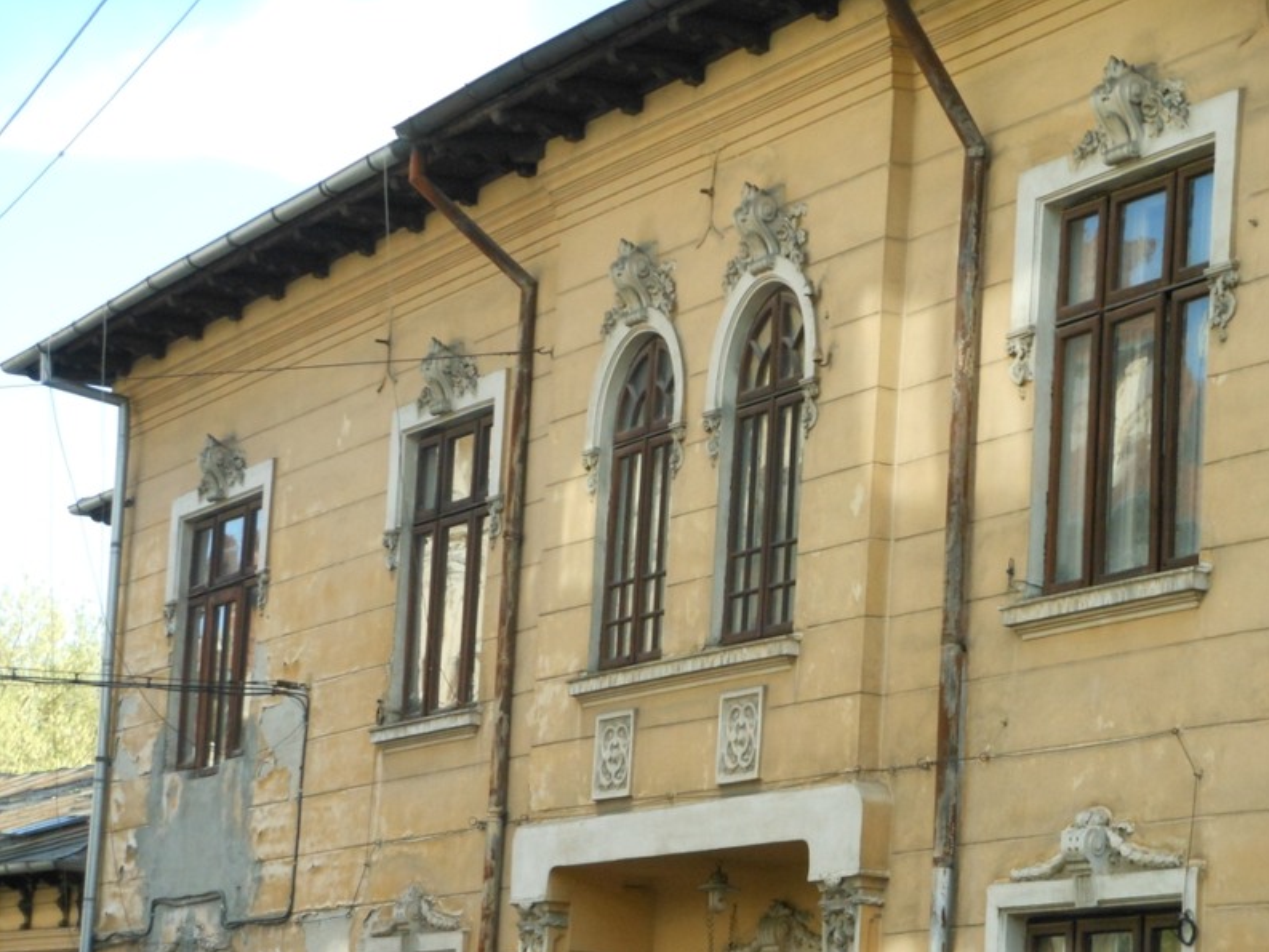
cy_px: 477
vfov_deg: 13.2
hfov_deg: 17.6
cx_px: 639
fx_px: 4106
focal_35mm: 112
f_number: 4.8
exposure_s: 1/400
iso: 400
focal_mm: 19.7
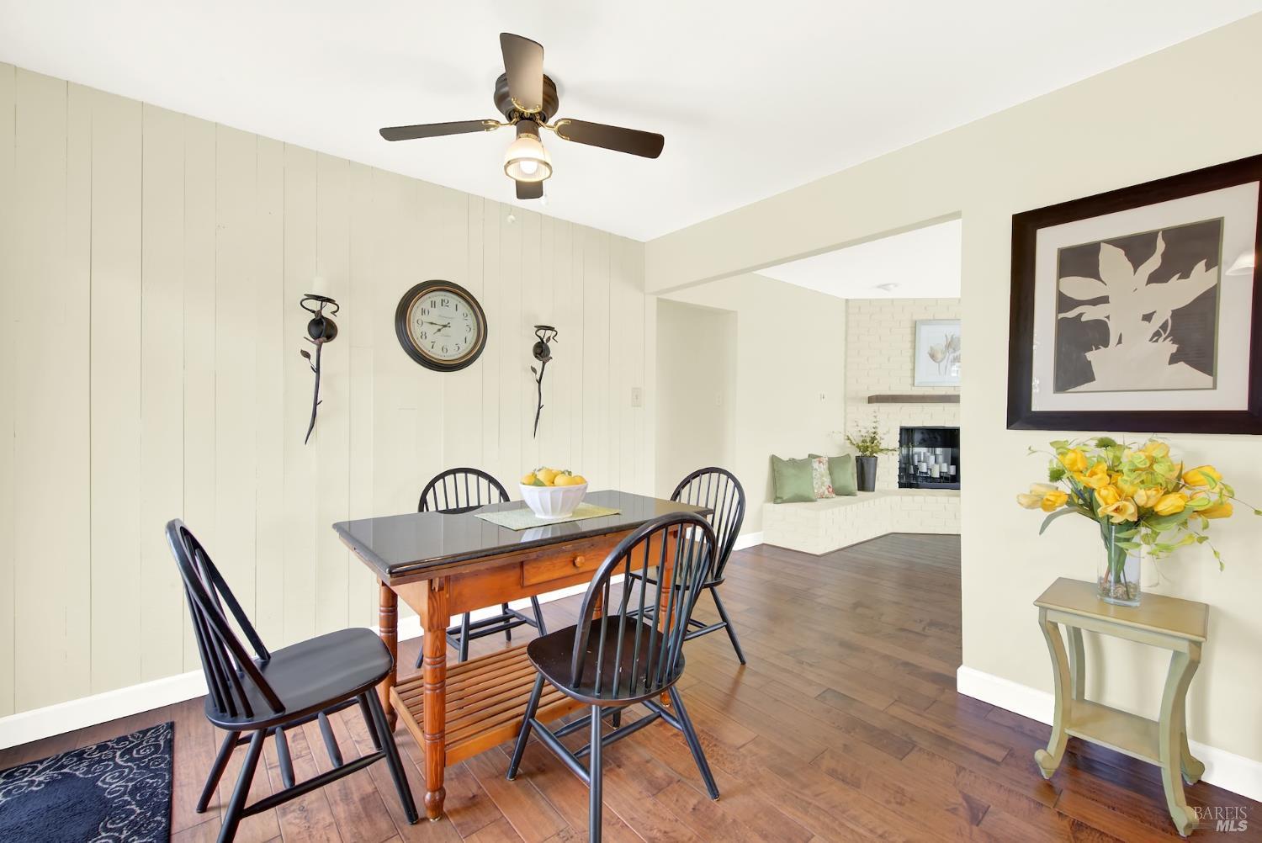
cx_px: 631
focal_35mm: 14
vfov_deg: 81.3
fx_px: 491
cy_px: 422
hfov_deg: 104.2
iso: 100
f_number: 14
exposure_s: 1
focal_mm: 14
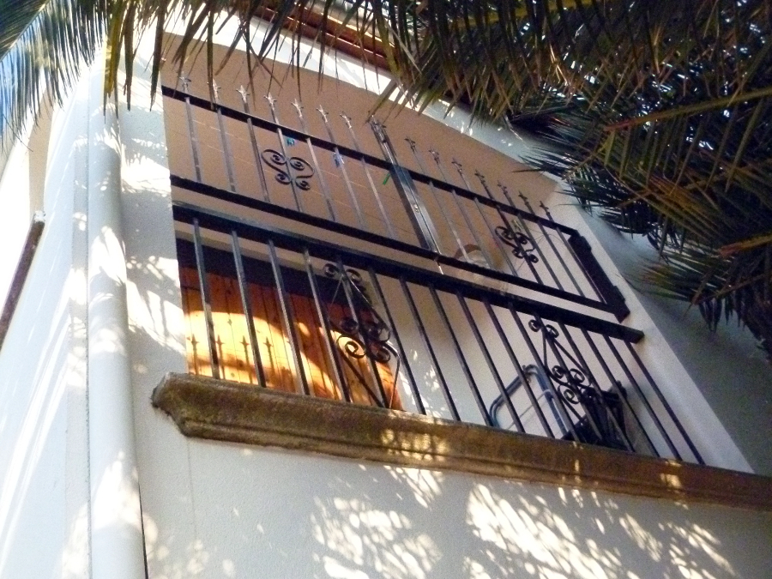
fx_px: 803
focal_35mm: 36
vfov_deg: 39.7
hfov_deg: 51.4
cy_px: 290
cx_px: 386
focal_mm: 6.5
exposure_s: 1/250
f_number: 11
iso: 1600
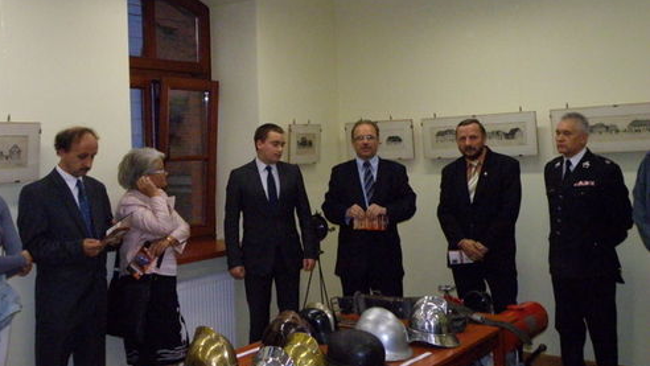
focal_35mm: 41
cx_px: 321
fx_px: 707
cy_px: 126
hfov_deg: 49.4
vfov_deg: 28.9
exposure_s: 1/500
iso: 800
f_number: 3.2
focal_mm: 6.64
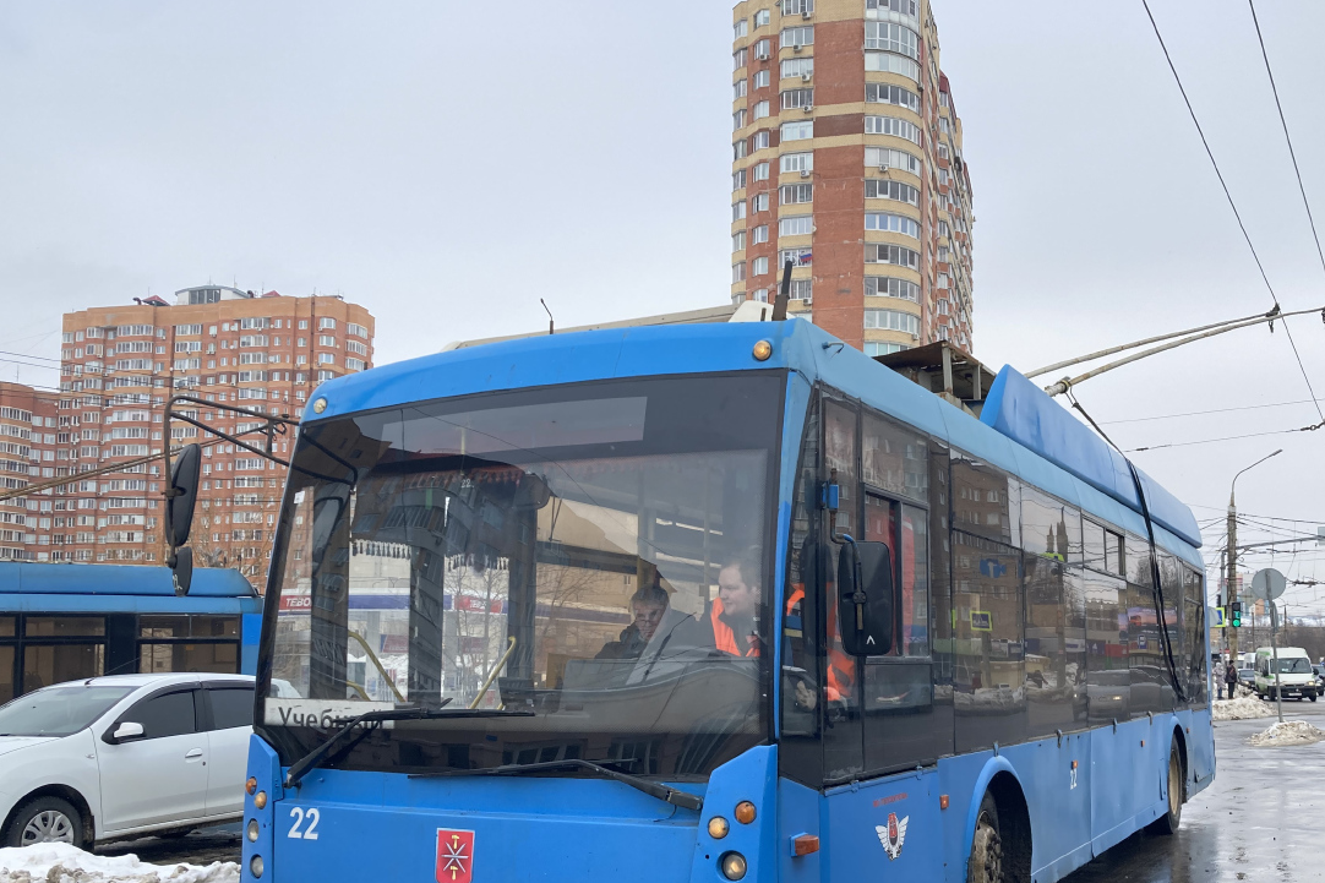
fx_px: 1288
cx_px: 738
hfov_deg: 54.3
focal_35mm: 35
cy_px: 565
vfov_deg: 37.6
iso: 20
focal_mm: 3.99
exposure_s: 1/960
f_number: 1.8
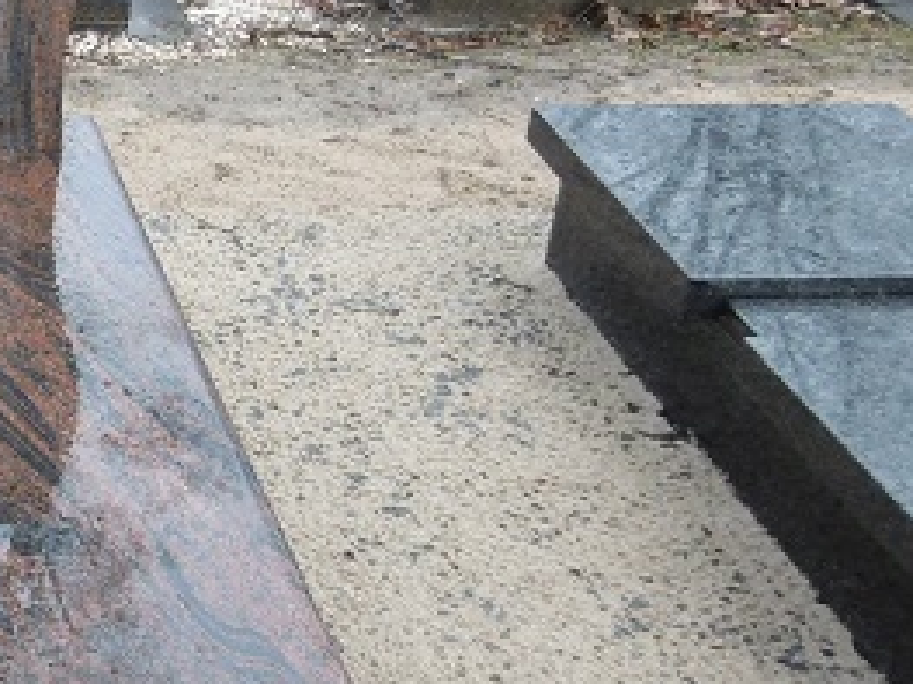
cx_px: -222
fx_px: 1925
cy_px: 406
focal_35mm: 73
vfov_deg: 20.1
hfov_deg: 23.9
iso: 100
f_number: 3.1
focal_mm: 4.3
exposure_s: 1/160
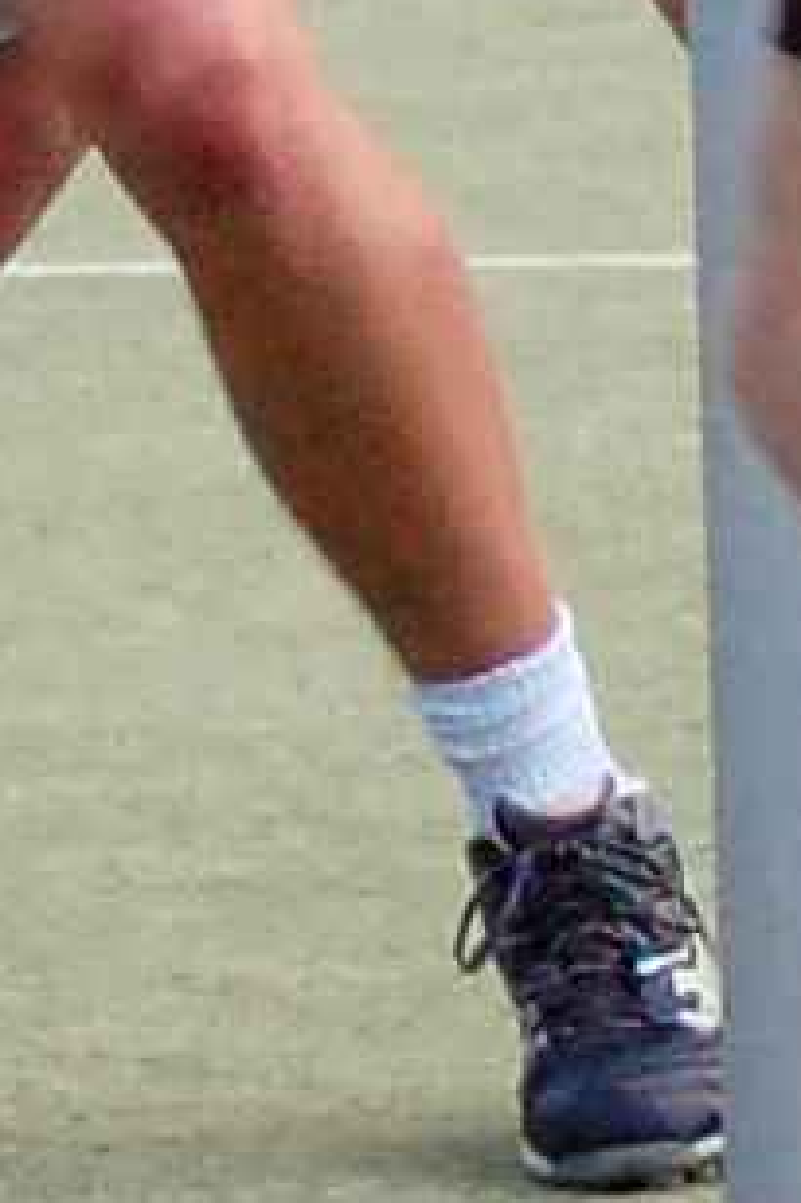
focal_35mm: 409
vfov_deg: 4.9
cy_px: -1234
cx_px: -92
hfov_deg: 3.3
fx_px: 13681
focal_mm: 55
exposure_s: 1/200
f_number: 6.3
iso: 1600
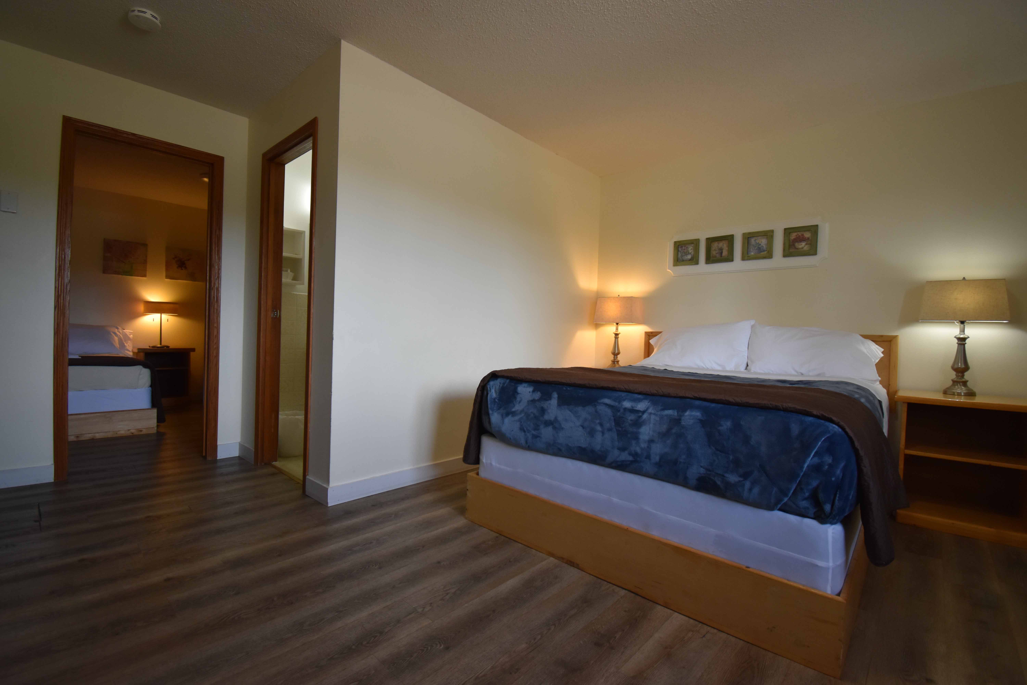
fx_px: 428
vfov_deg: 77.3
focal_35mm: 15
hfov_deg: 100.4
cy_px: 342
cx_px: 514
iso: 800
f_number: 4.5
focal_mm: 10
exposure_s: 1/125
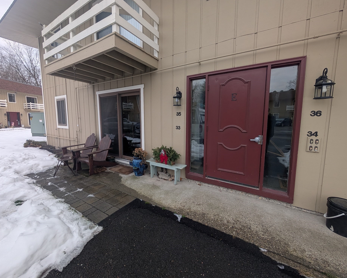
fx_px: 134
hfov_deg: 104.7
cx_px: 163
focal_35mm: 13
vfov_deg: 92.2
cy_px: 133
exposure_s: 1/178
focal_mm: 2.02
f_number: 1.7
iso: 56
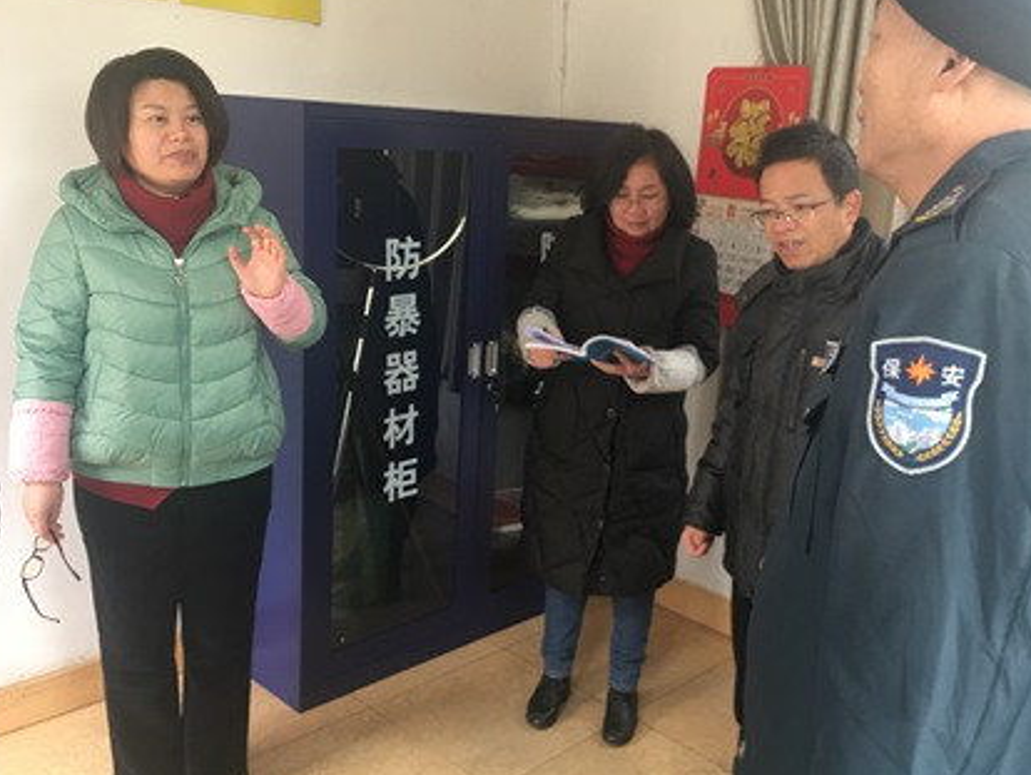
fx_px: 1043
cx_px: 590
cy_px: 375
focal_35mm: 35
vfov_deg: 40.7
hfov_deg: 52.4
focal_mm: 4.15
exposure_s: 1/17
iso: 64
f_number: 2.2
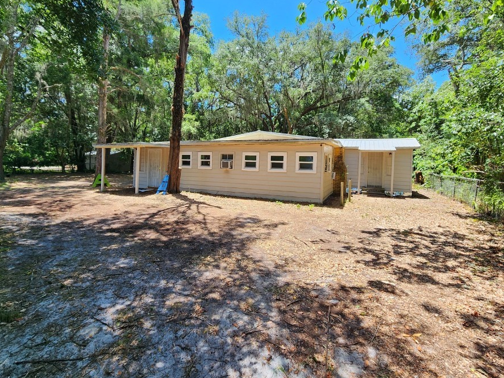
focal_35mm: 15
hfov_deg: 98.1
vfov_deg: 81.5
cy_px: 167
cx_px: 250
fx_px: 218
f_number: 2.2
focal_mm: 2.2
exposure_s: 1/599
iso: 50
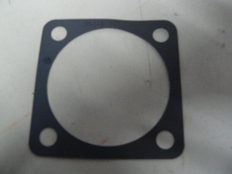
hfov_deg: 51.4
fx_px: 241
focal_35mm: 36
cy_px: 87
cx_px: 116
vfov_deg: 39.7
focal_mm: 6
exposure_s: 1/10
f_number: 2.8
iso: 200
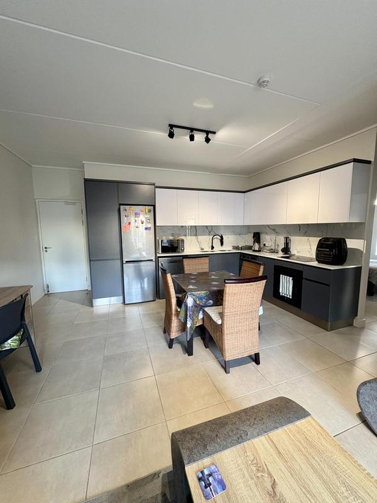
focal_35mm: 14
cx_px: 188
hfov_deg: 85.7
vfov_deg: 102.1
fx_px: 203
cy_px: 252
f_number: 2.2
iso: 160
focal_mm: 2.22
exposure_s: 1/50
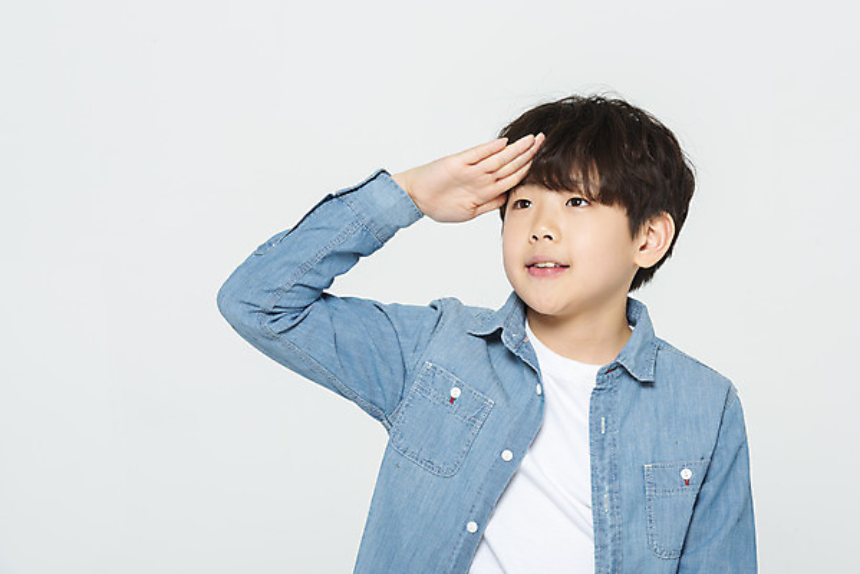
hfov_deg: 16.4
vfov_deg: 11.0
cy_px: 287
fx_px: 2987
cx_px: 430
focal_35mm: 125
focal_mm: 125
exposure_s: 1/125
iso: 100
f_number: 14
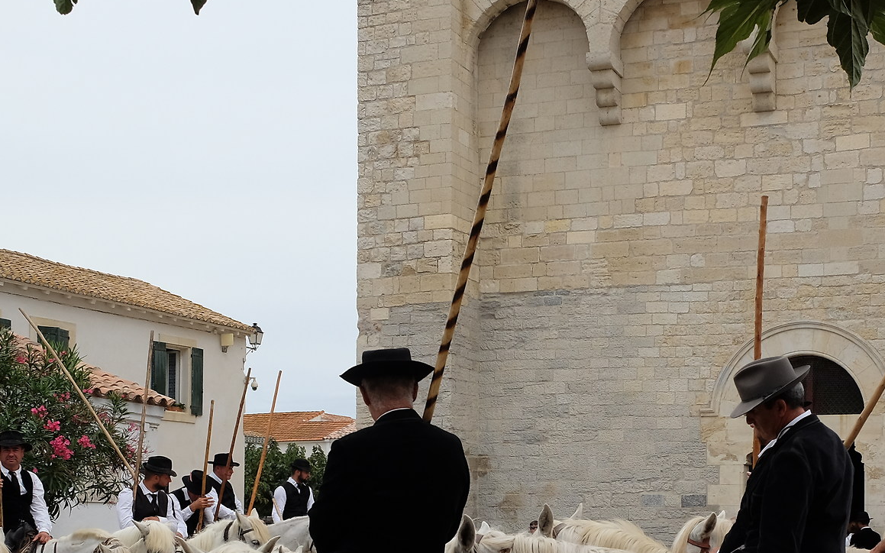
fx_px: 1375
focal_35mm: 57
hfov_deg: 35.3
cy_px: 515
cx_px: 598
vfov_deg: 22.1
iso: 400
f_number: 7.1
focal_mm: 18
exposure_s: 1/350
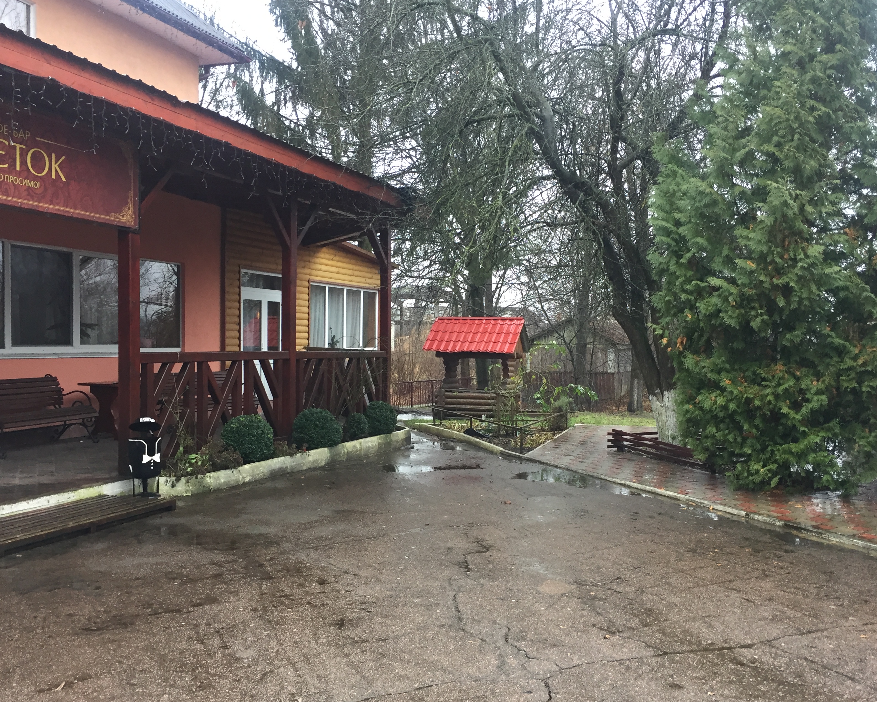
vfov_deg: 43.3
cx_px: 456
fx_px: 883
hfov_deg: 52.8
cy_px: 381
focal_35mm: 34
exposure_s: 1/33
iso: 100
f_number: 2.2
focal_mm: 4.15
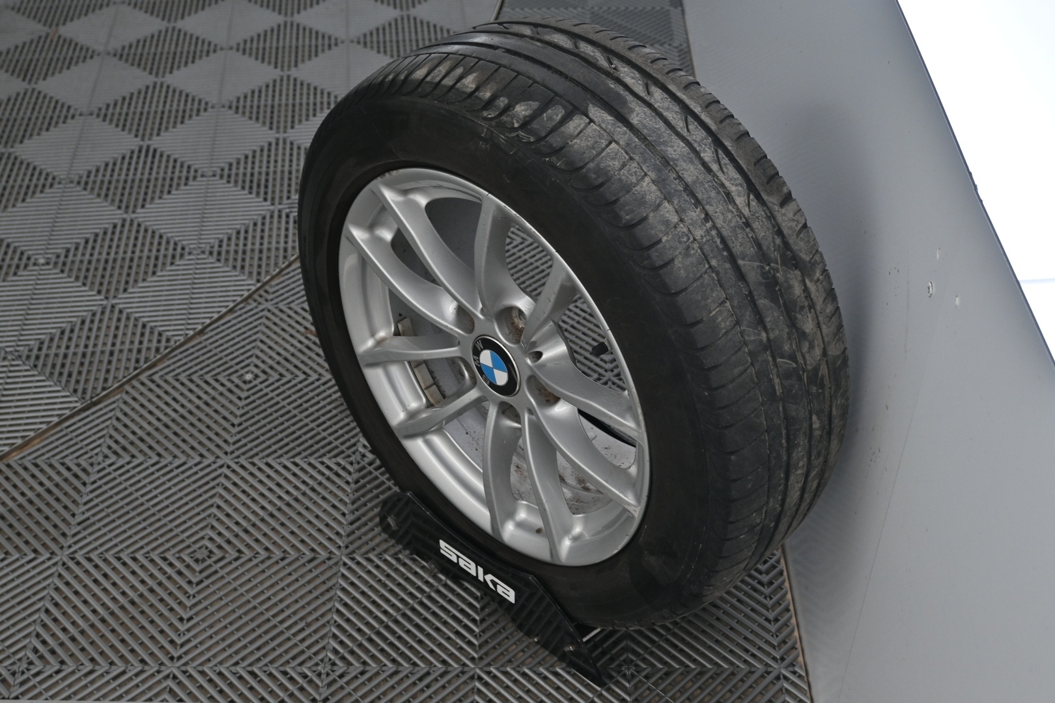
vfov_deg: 30.8
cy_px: 352
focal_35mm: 44
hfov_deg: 45.0
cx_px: 528
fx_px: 1275
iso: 360
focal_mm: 29
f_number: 4.8
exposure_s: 1/50
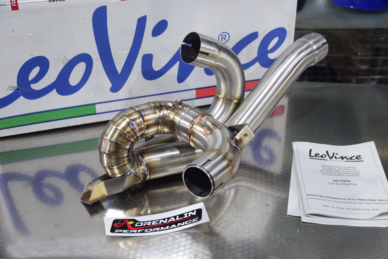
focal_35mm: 57
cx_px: 194
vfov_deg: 23.8
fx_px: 615
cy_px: 130
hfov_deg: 35.0
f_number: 5.6
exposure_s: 1/25
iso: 2000
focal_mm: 38
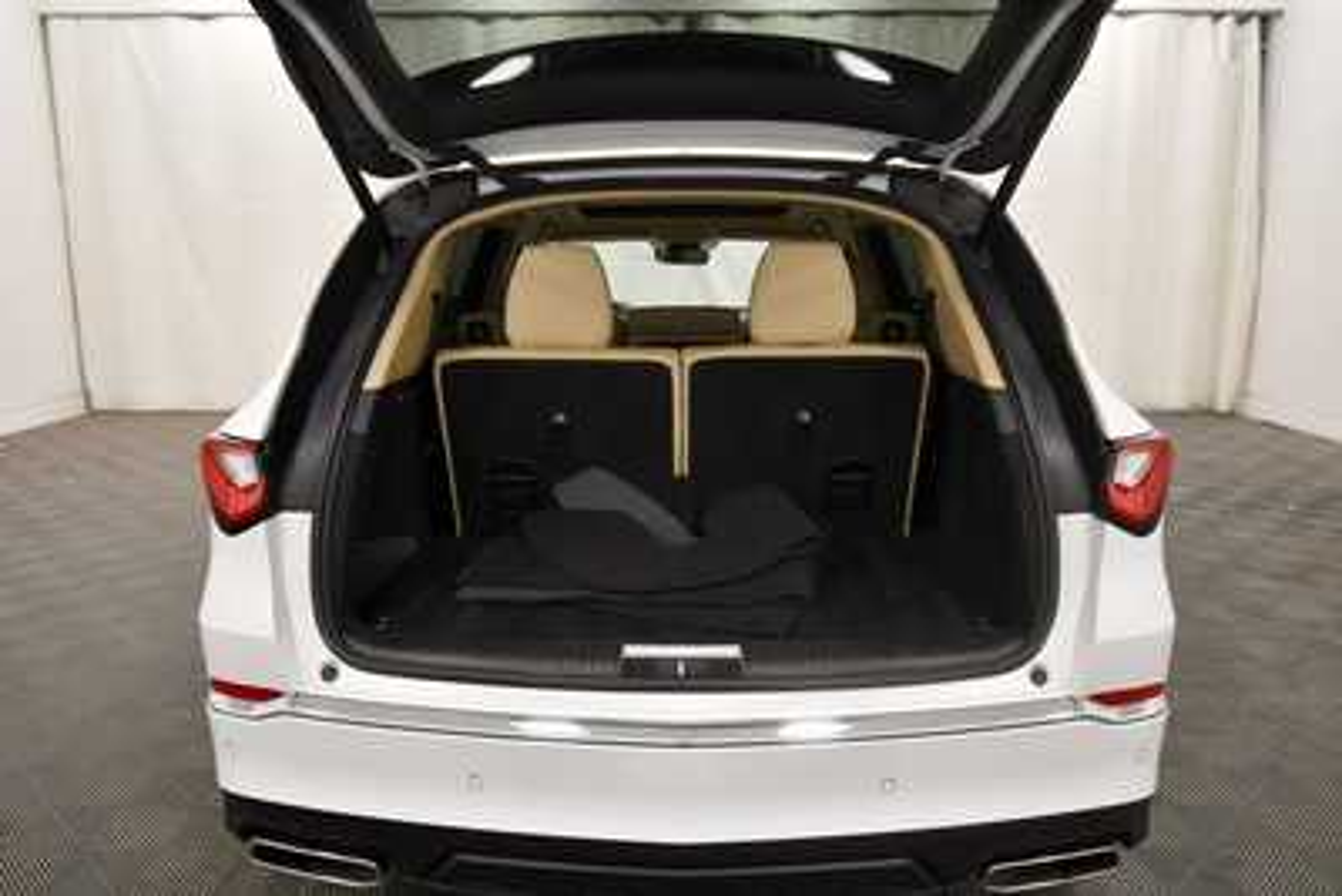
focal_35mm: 27
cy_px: 448
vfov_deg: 48.0
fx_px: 1007
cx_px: 671
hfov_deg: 67.4
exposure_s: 1/200
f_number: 5.6
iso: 800
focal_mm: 18
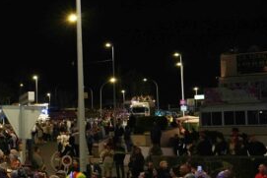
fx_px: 616
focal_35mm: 83
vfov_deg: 16.5
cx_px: -218
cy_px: 105
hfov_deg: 18.7
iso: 6400
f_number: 4
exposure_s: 1/60
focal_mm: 22
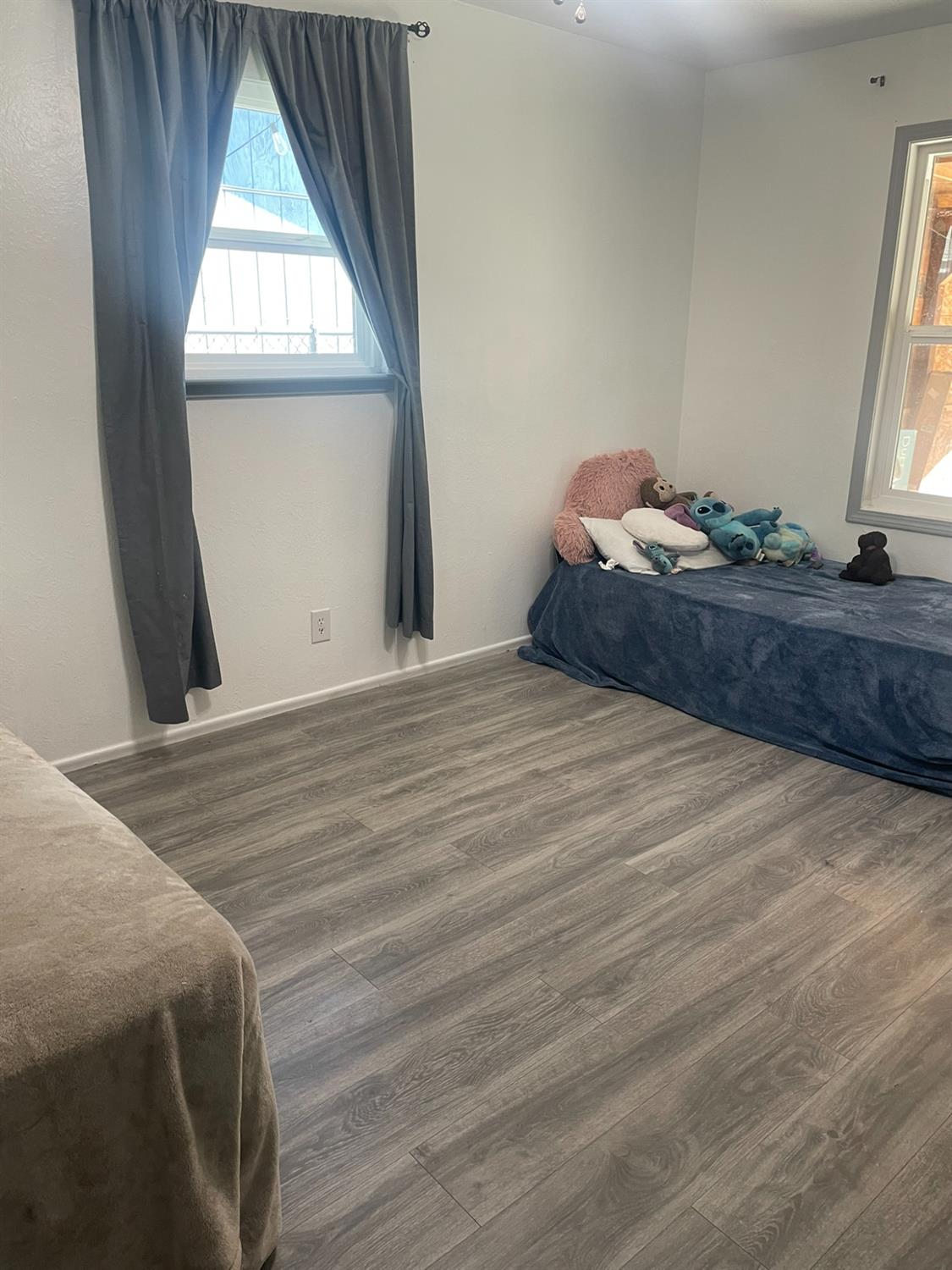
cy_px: 635
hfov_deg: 53.1
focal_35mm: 26
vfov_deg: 67.3
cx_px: 476
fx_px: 953
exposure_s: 1/60
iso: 100
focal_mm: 4.2
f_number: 1.6
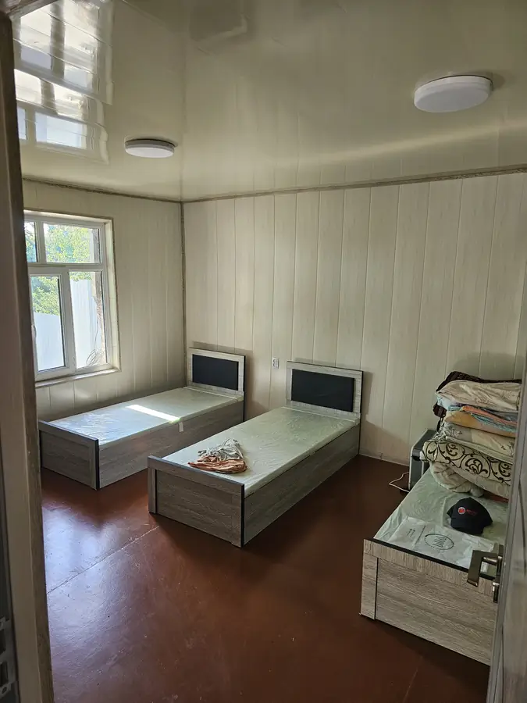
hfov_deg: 58.9
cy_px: 352
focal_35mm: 23
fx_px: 467
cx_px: 264
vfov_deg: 73.9
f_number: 1.7
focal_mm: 6.3
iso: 160
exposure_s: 1/180
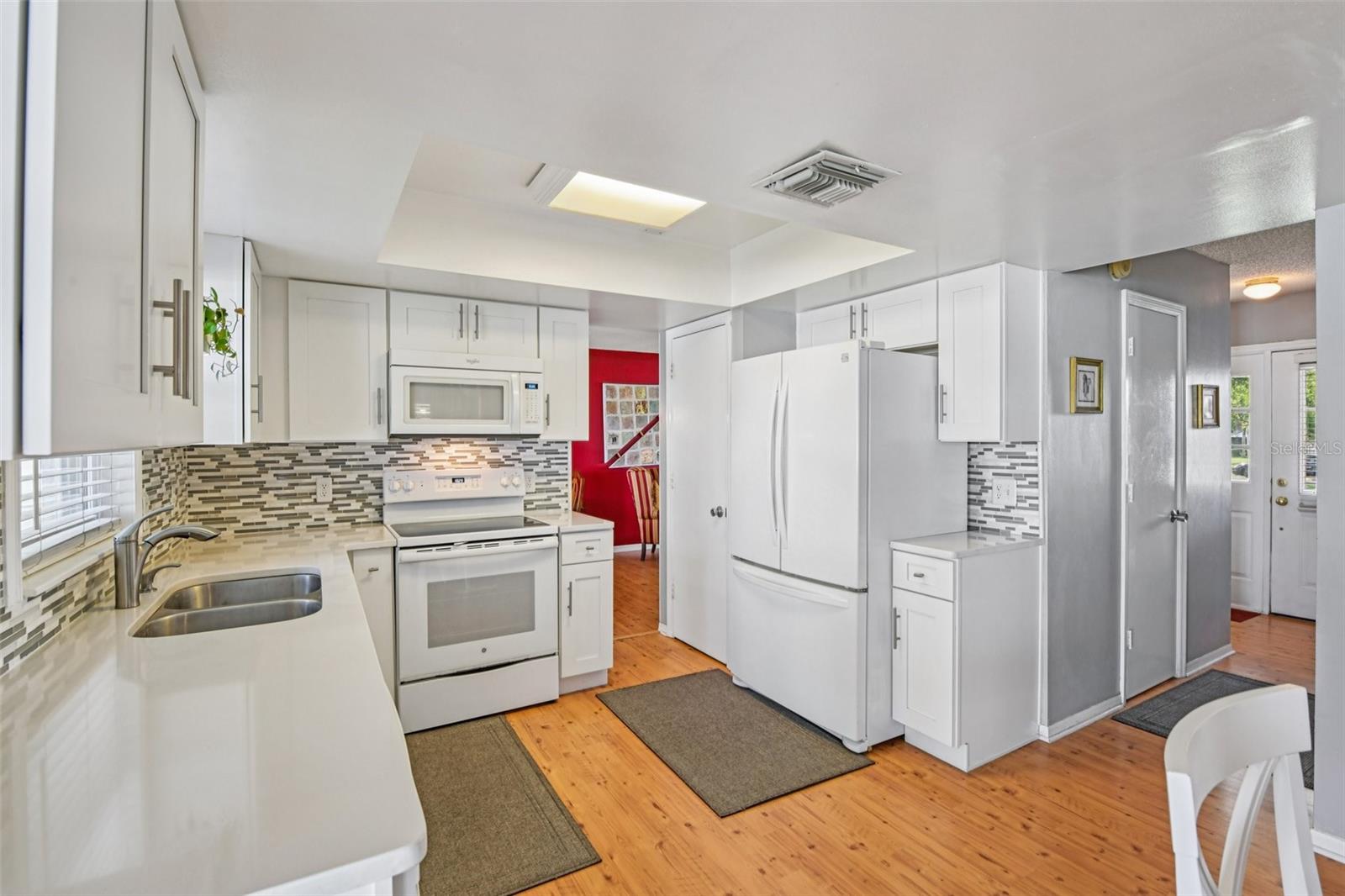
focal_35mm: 16
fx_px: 598
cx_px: 672
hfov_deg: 96.7
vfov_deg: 73.7
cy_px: 448
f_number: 8
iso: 400
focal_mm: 16
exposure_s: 1/15
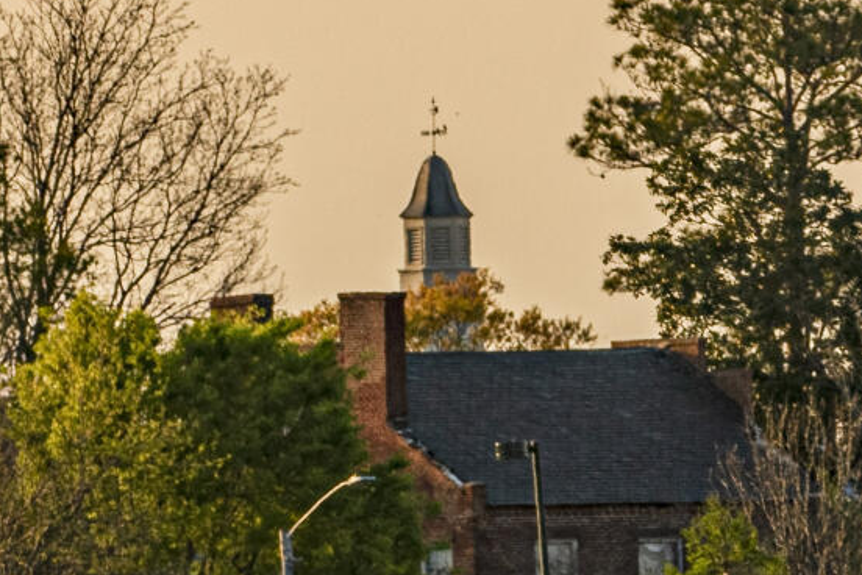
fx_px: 33855
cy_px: 241
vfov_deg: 1.0
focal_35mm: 1414
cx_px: -1095
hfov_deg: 1.5
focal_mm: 260
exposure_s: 1/400
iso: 200
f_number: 10
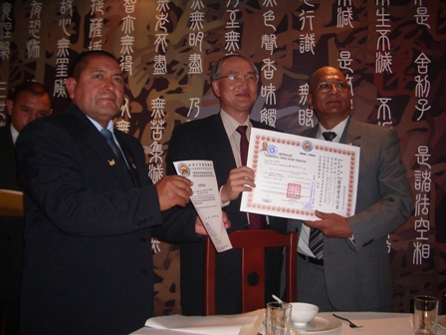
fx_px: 451
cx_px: 223
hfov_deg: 52.6
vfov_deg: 40.7
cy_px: 168
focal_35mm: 35
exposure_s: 1/60
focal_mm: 5.8
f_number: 2.6
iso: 200
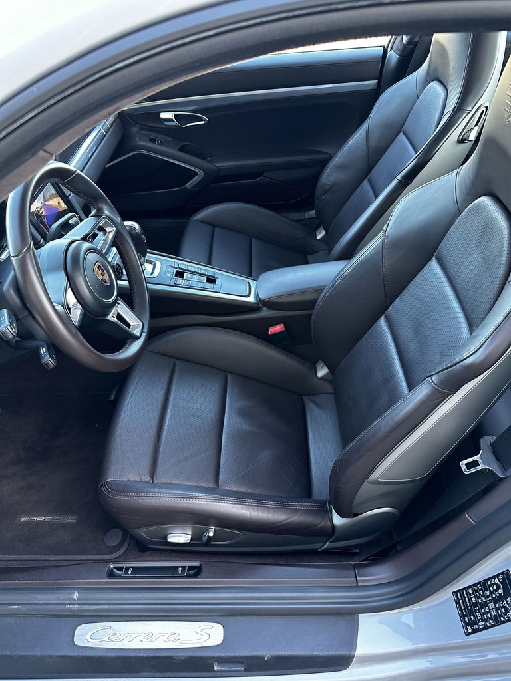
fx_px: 472
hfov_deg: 56.8
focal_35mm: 24
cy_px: 340
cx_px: 256
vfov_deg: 71.6
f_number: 1.78
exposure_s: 1/95
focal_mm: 6.86
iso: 250
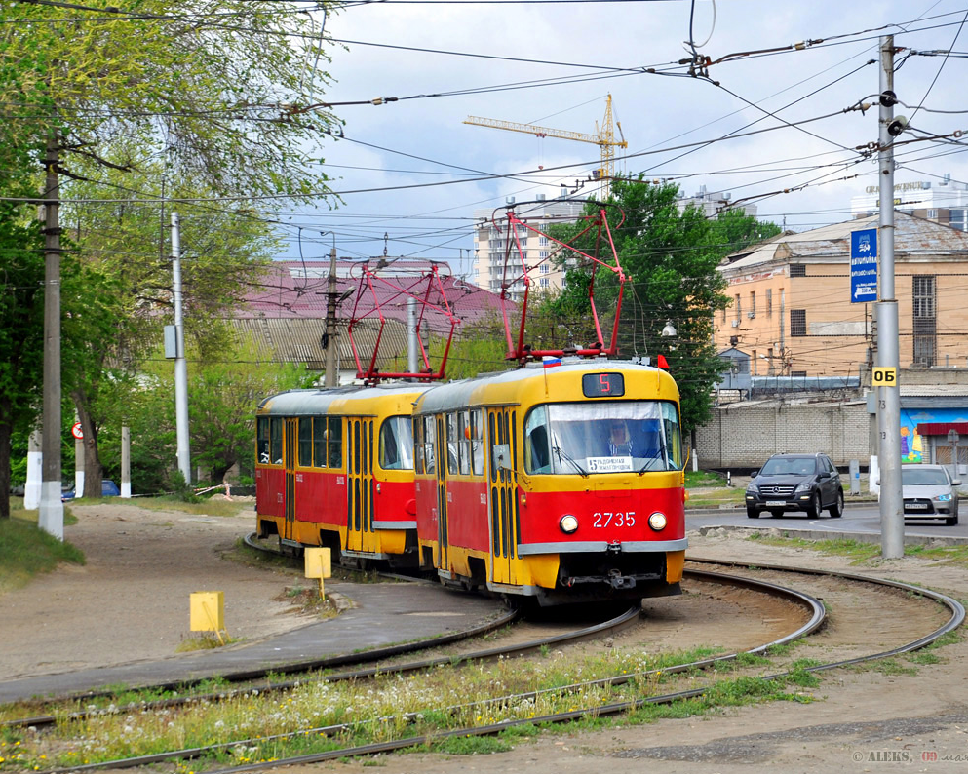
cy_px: 387
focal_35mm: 119
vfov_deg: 13.0
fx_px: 3409
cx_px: 496
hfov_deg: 16.2
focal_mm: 70
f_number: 8
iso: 200
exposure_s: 1/500
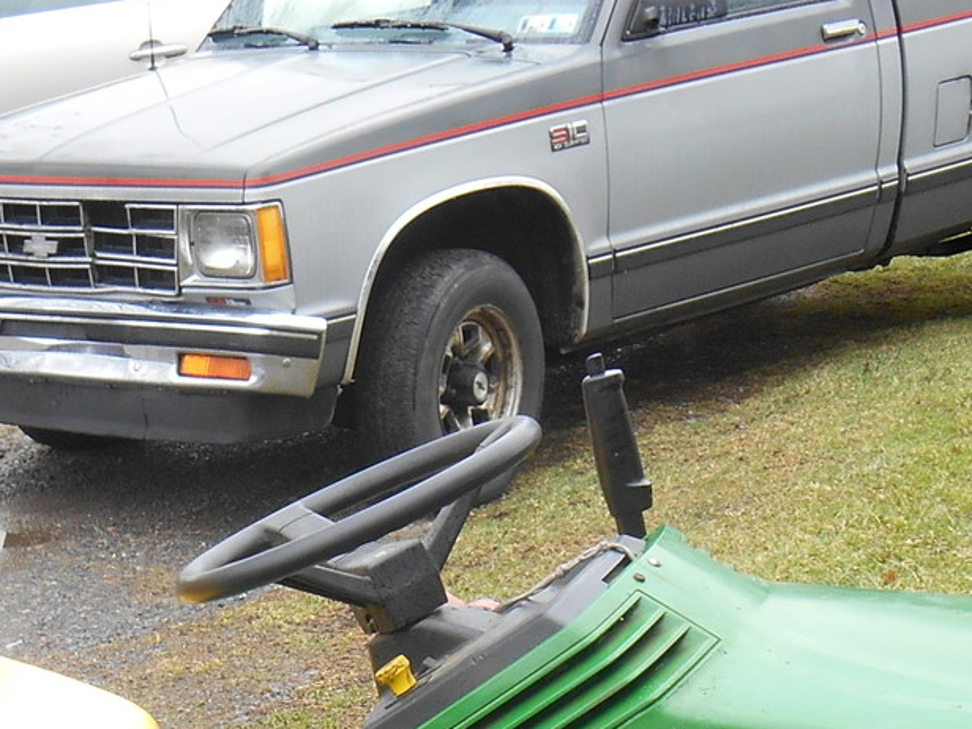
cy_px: 1065
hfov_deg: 18.8
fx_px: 2892
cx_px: 118
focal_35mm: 103
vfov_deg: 13.6
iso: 80
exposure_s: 1/100
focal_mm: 5.5
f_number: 3.6
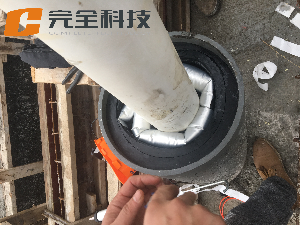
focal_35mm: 29
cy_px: 112
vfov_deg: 48.2
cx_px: 150
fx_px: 251
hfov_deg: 61.7
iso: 40
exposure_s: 1/100
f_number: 2.2
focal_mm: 4.15
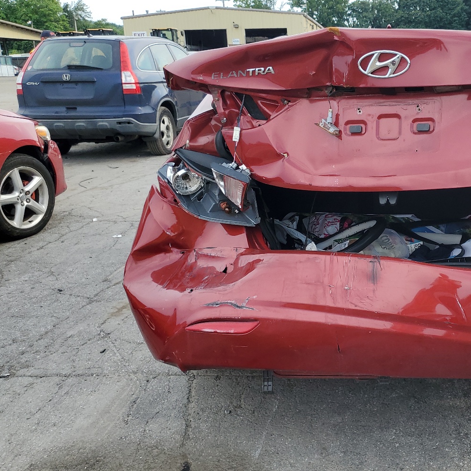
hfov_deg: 42.9
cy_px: 228
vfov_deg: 44.9
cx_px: 374
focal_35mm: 37
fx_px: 570
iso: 50
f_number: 1.5
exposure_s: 1/1000
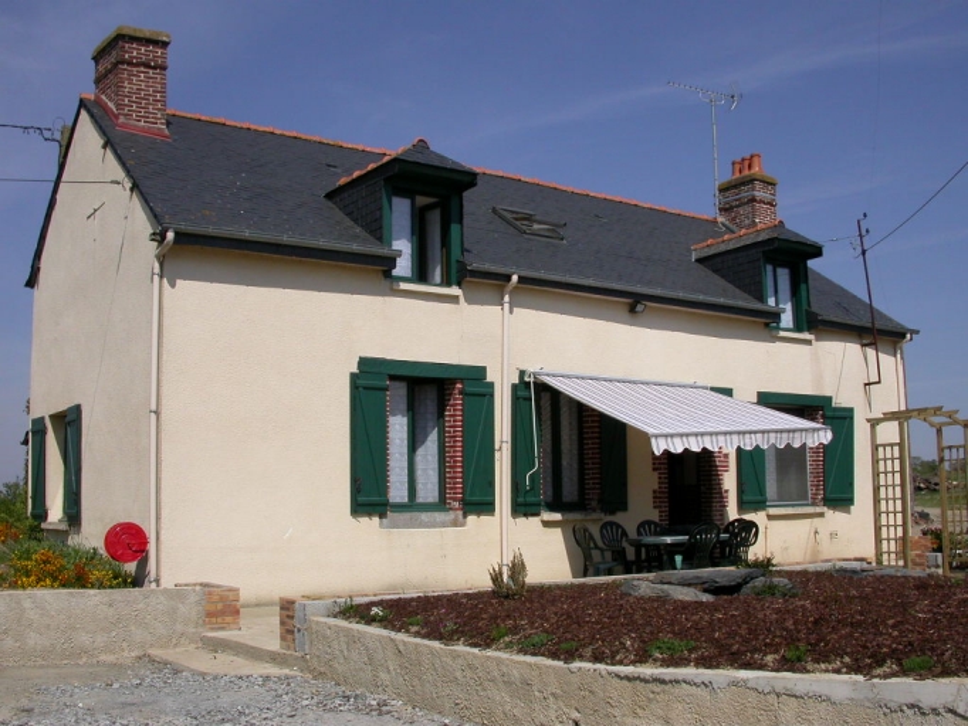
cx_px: 484
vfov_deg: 37.7
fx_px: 1063
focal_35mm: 38
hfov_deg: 49.0
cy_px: 363
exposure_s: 1/754
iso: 100
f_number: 7.5
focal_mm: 7.85
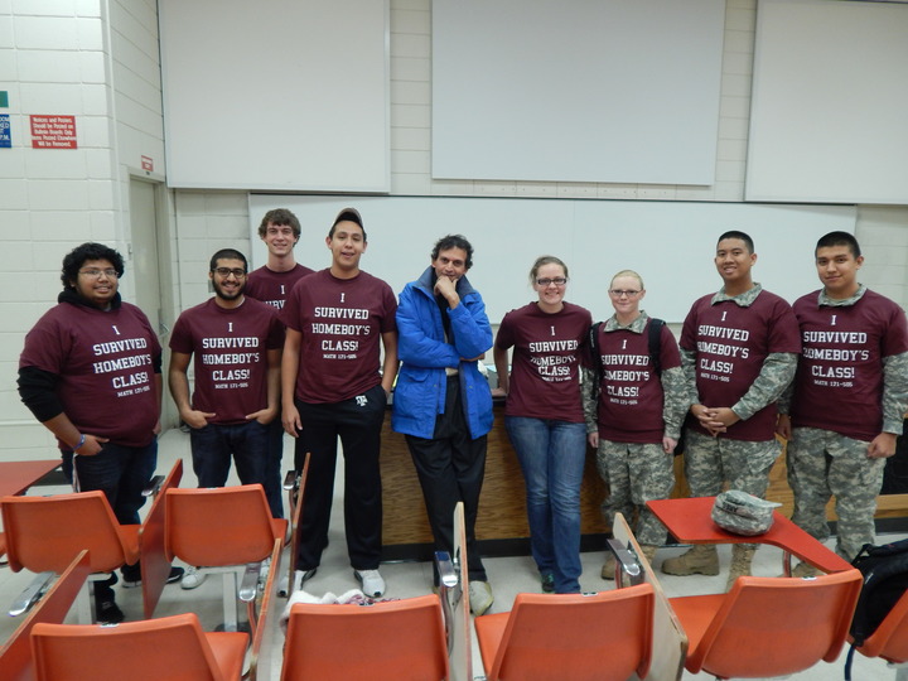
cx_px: 454
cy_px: 340
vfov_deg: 54.9
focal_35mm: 25
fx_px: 656
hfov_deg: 69.4
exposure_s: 1/30
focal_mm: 4.5
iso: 200
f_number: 3.1
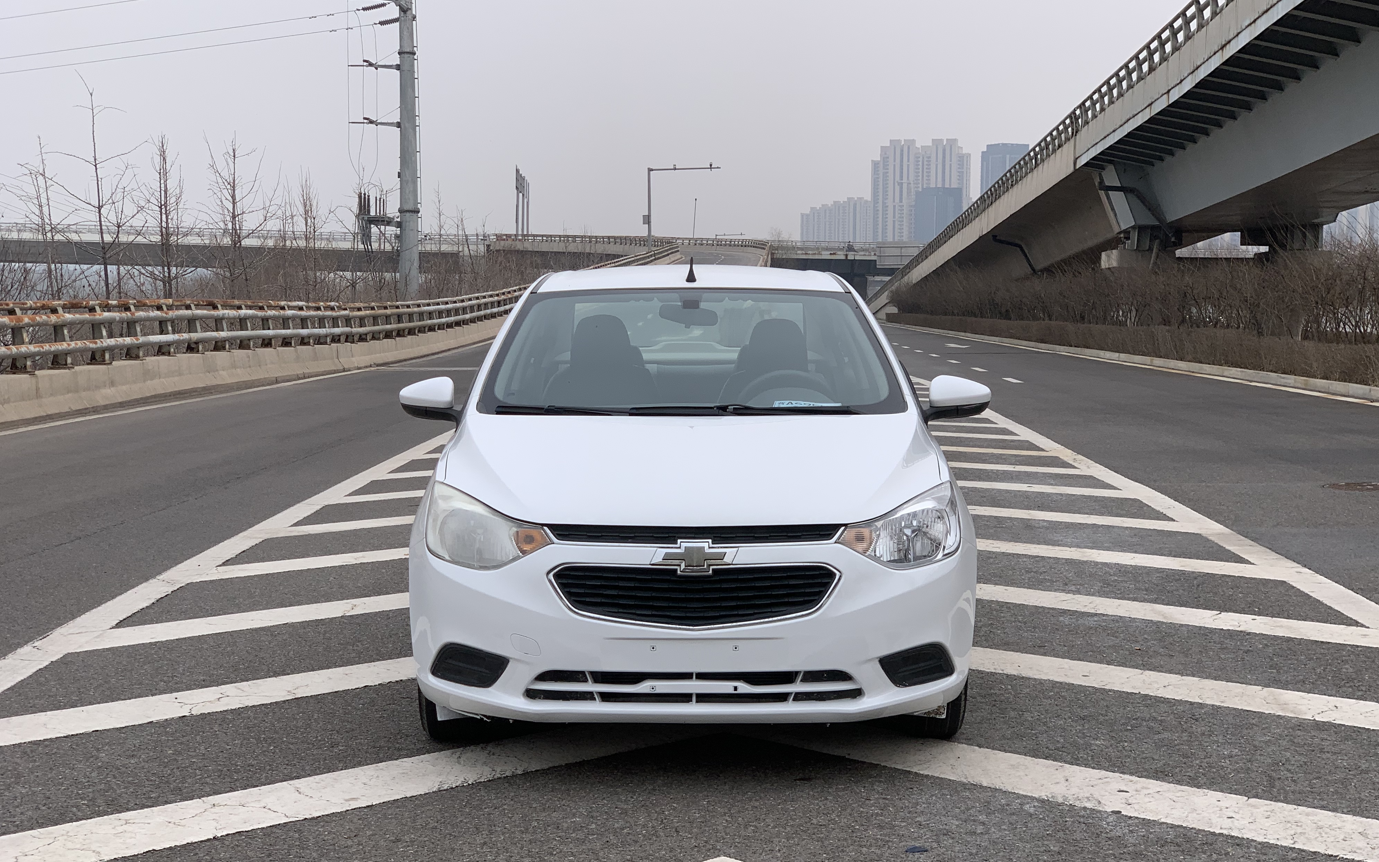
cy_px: 442
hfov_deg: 36.3
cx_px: 700
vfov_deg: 23.1
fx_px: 2104
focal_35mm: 56
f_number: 2.4
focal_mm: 6
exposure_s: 1/675
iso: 16
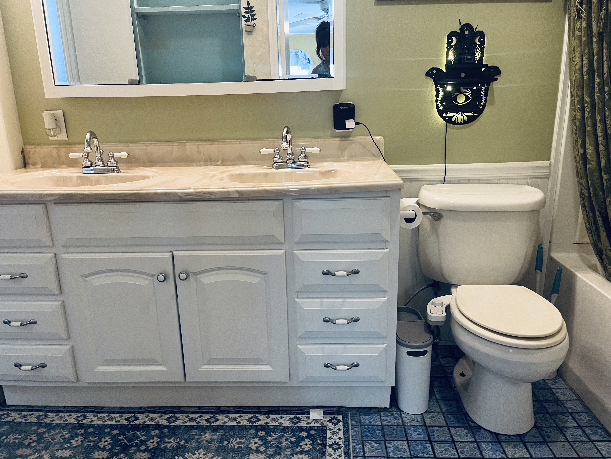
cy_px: 230
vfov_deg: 53.1
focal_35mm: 26
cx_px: 306
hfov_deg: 67.3
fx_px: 459
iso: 160
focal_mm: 5.1
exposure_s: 1/60
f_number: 1.6
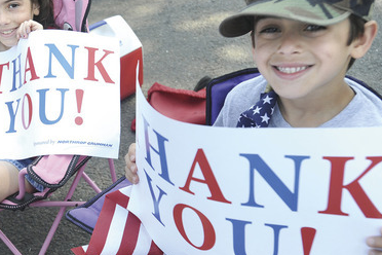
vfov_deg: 27.0
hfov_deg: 38.8
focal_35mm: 50
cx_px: 108
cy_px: 126
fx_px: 531
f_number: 6.3
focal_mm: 30
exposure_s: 1/320
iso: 200
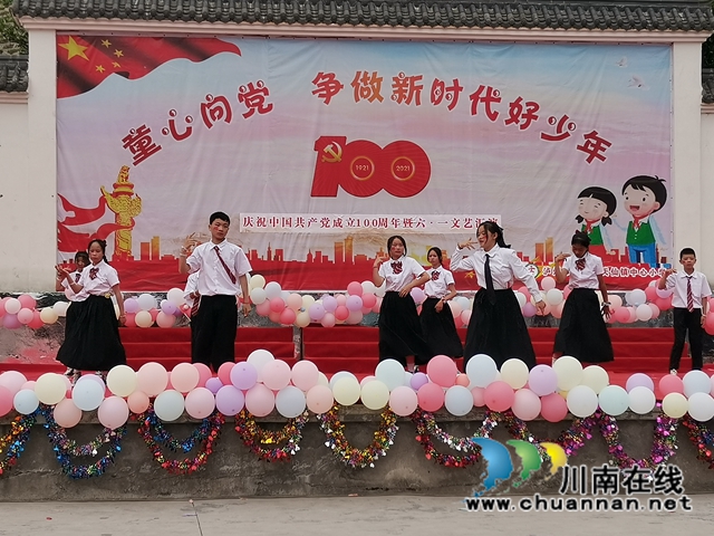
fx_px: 1382
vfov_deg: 21.9
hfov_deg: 29.0
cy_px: 268
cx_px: 357
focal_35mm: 67
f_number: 1.8
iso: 50
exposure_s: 1/1949
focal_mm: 5.4
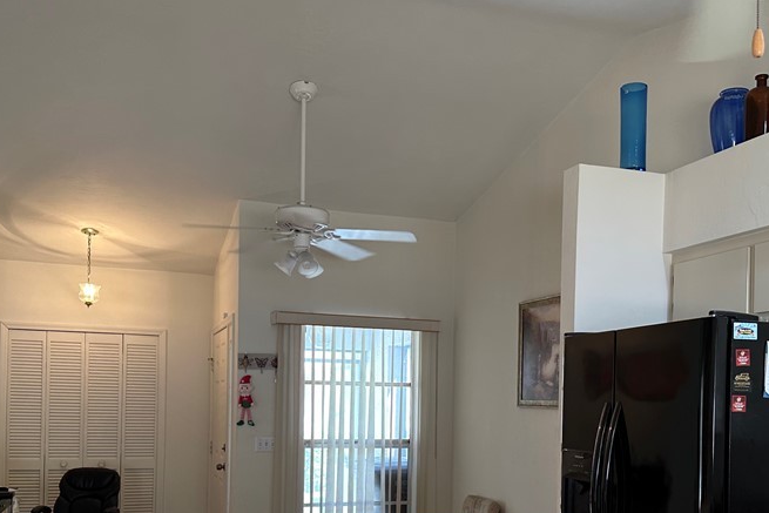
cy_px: 412
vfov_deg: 33.2
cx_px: 398
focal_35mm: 39
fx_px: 833
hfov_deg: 49.5
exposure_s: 1/60
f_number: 1.78
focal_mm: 6.86
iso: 125
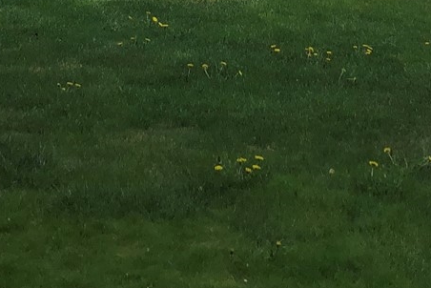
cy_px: -209
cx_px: 236
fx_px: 1234
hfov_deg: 19.8
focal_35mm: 103
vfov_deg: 12.3
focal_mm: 3.99
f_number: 1.8
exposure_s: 1/1453
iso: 20
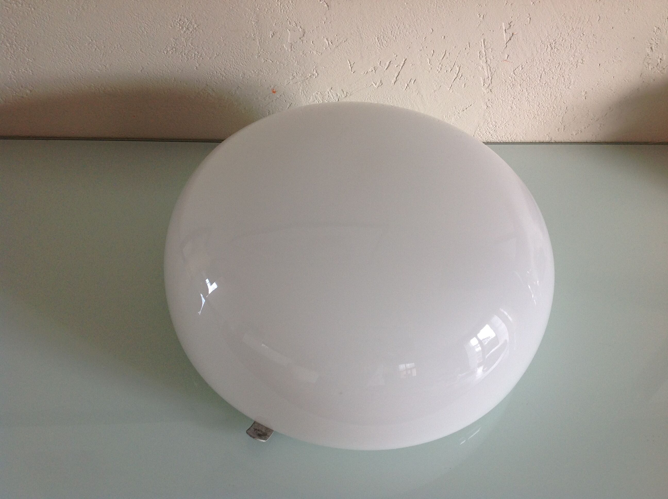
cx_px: 334
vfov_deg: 40.6
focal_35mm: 35
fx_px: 674
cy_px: 250
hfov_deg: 52.7
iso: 64
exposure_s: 1/40
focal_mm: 4.28
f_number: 2.4
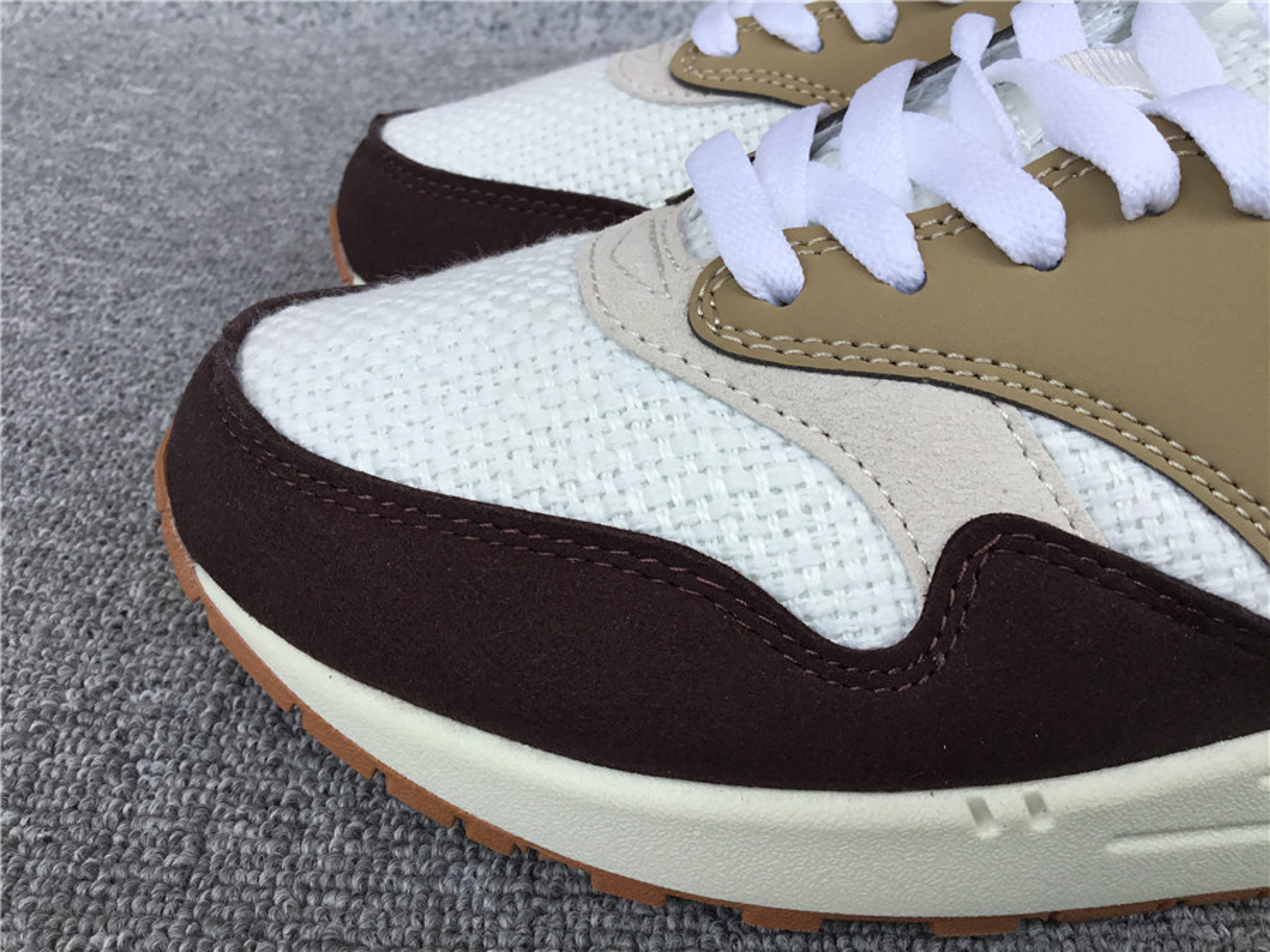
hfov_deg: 58.4
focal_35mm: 31
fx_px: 1137
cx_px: 635
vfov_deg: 45.4
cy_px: 476
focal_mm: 3.3
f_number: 2.4
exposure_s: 1/353
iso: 25
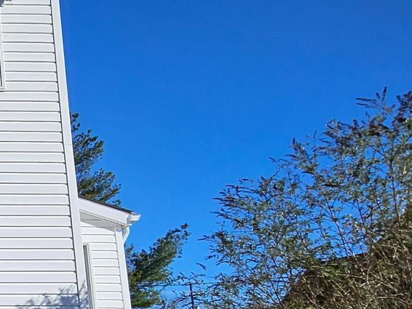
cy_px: 232
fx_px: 560
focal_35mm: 47
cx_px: -146
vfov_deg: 30.4
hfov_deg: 30.3
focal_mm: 1.74
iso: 32
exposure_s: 1/1953
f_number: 2.2
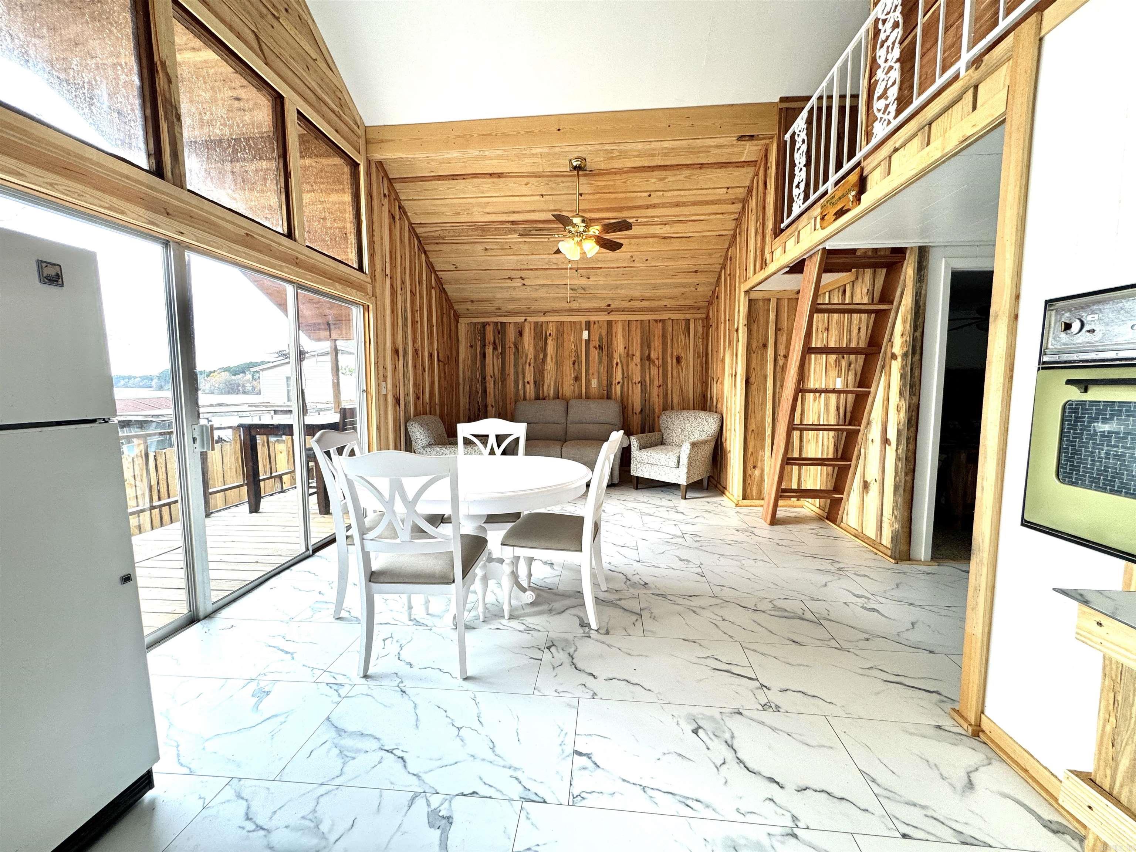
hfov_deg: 102.1
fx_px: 459
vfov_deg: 85.7
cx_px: 568
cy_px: 426
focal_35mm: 14
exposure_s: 1/120
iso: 100
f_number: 2.2
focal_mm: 2.22
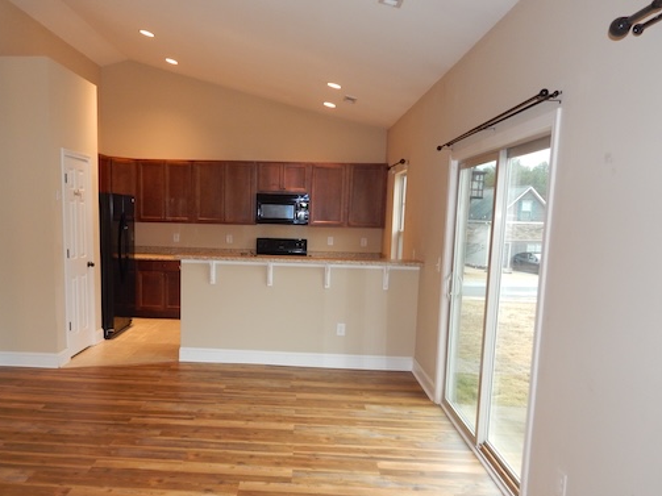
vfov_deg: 49.5
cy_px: 295
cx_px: 265
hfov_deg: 62.9
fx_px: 535
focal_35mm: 28
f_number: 3
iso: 200
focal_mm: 4
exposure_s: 1/30
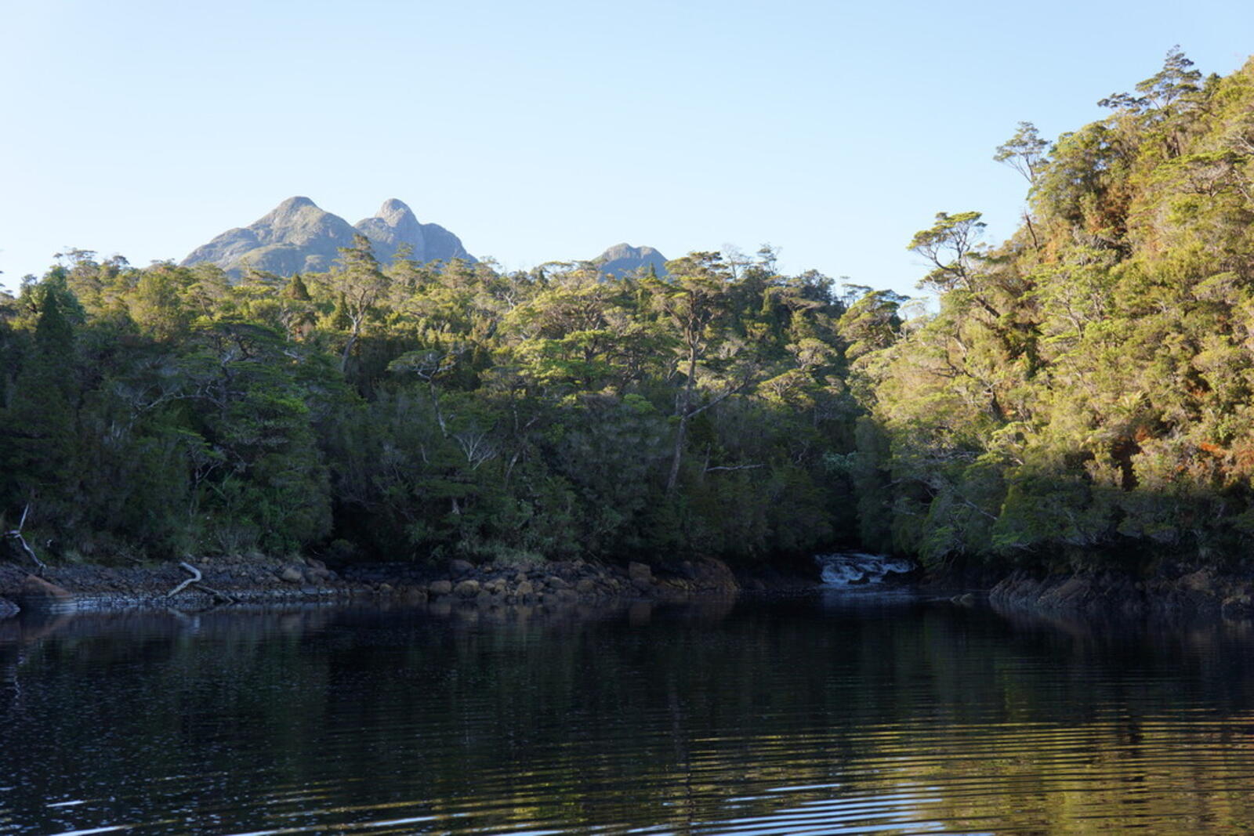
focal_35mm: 43
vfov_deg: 31.2
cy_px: 418
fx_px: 1498
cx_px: 627
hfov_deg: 45.4
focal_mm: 29
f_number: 5.6
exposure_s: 1/100
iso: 100
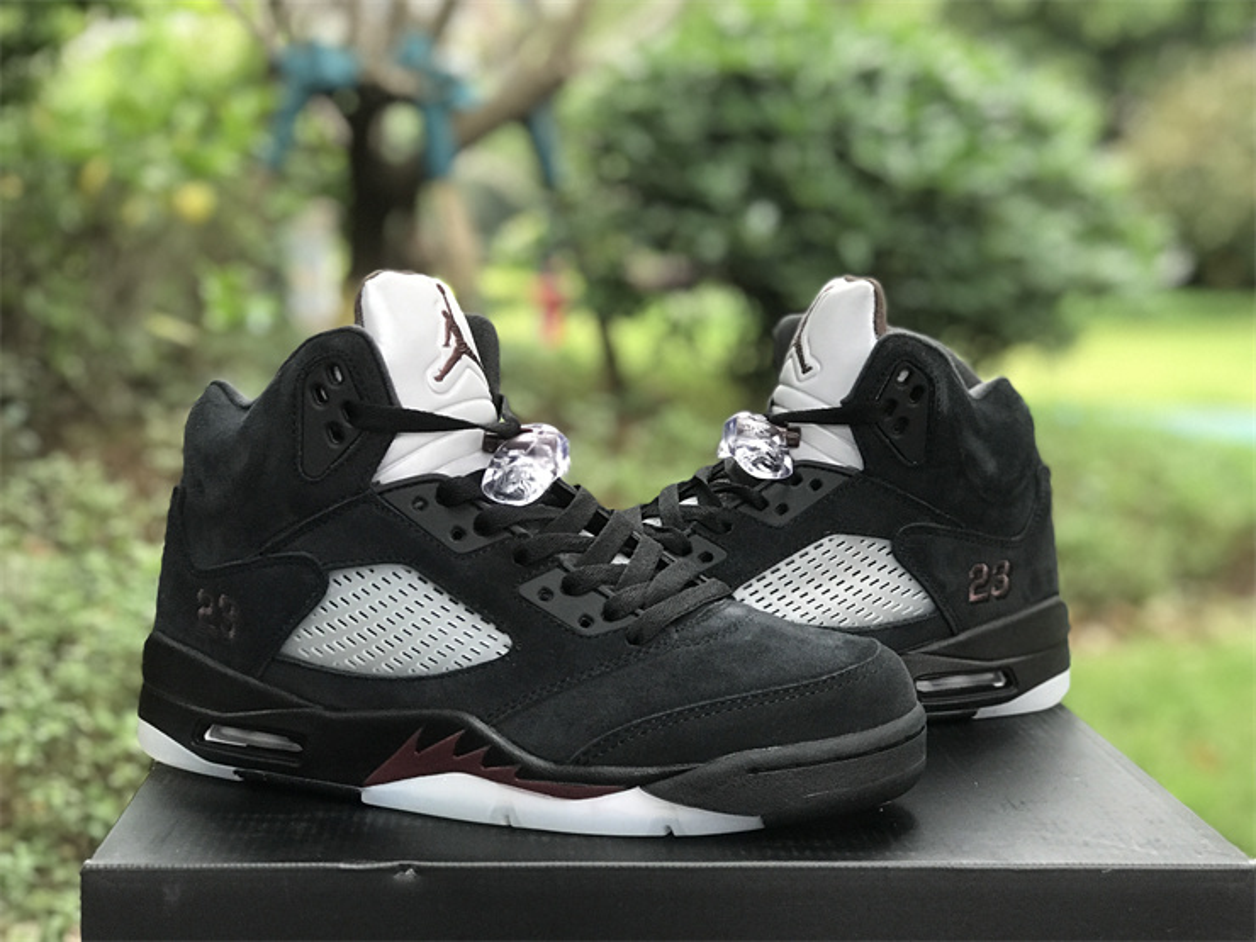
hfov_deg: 33.8
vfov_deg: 25.7
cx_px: 628
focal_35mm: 57
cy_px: 471
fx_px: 2068
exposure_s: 1/50
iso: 160
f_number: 2.8
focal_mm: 6.6
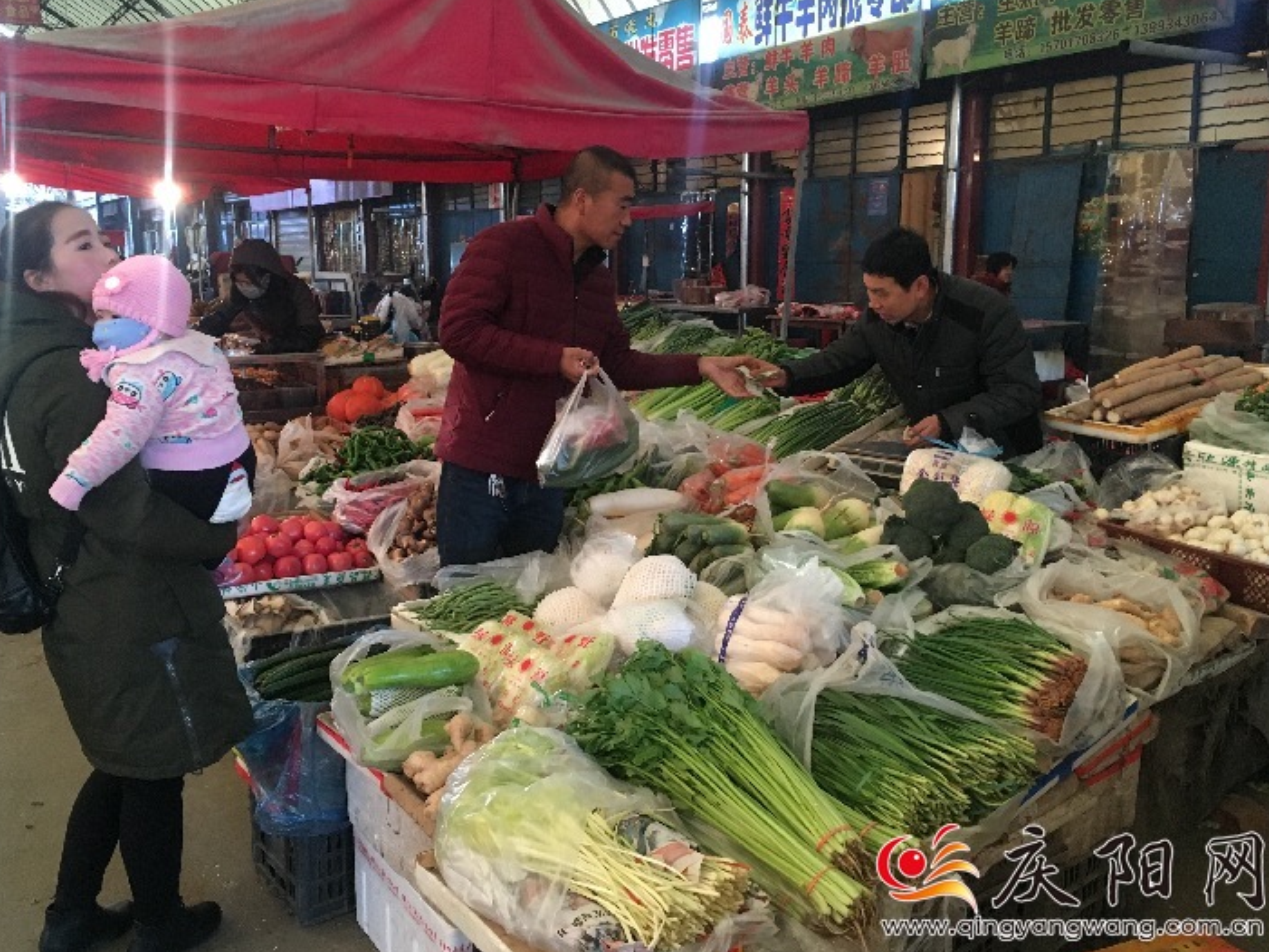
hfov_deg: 58.3
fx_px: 1137
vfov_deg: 45.4
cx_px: 611
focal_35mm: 31
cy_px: 456
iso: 200
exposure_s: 1/33
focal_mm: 4.15
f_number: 2.2
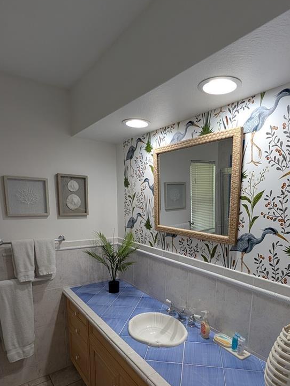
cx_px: 168
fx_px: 223
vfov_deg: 79.9
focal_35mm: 20
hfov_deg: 65.7
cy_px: 246
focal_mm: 2.02
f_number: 1.7
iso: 114
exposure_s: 1/120
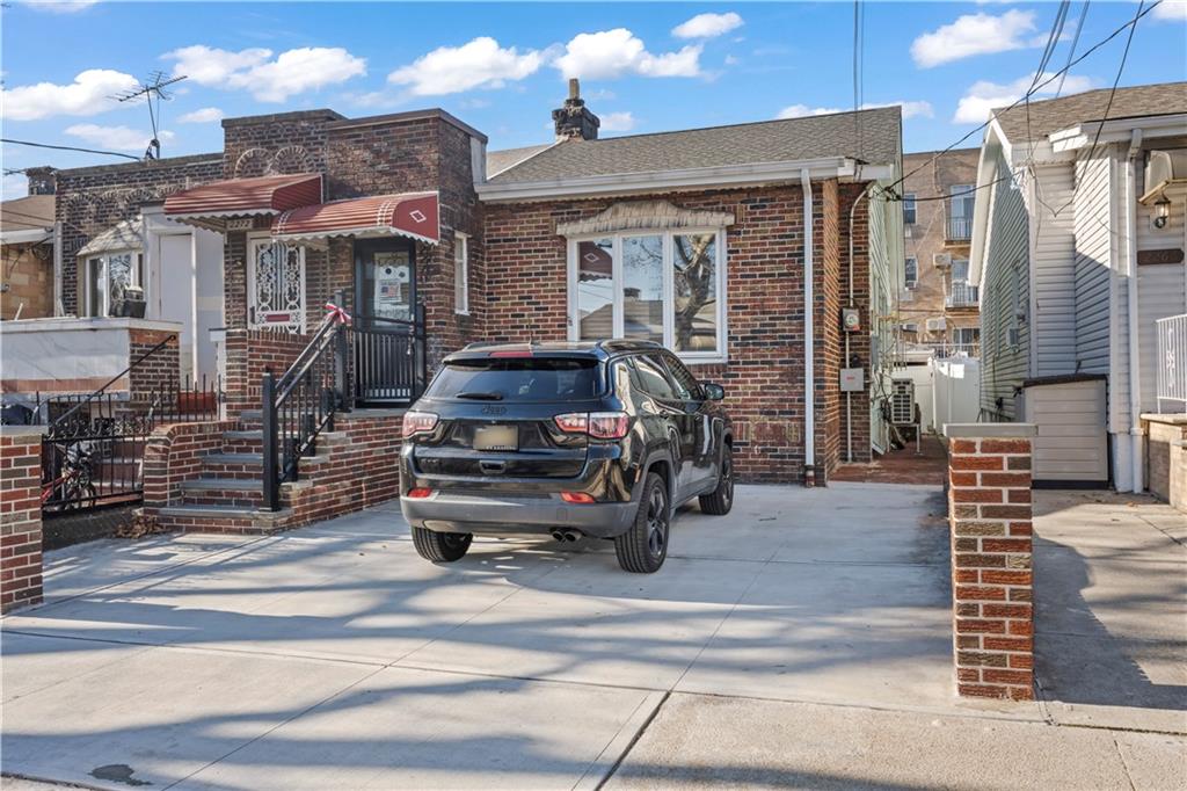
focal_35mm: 27
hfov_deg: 67.4
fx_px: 890
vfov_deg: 47.9
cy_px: 396
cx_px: 594
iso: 100
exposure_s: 1/13
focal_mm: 27
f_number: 11
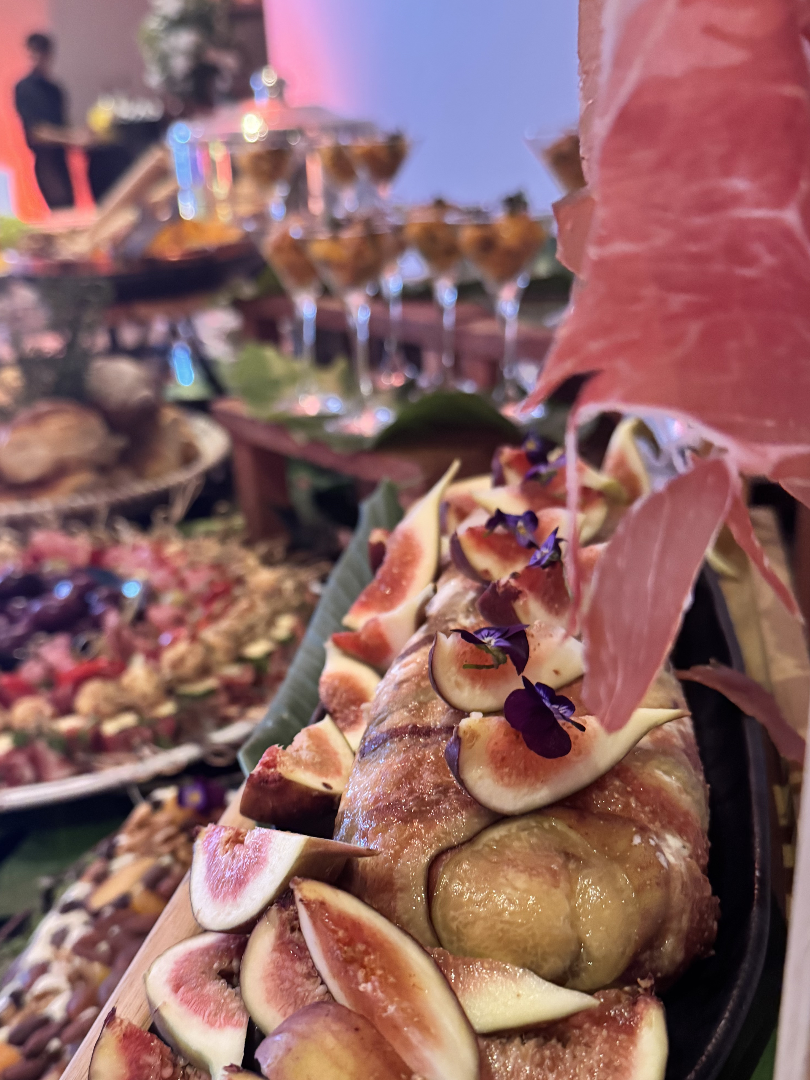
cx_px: 384
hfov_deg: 40.7
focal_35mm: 35
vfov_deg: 52.1
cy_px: 671
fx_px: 1092
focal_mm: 6.76
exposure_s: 1/60
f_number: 1.78
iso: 640
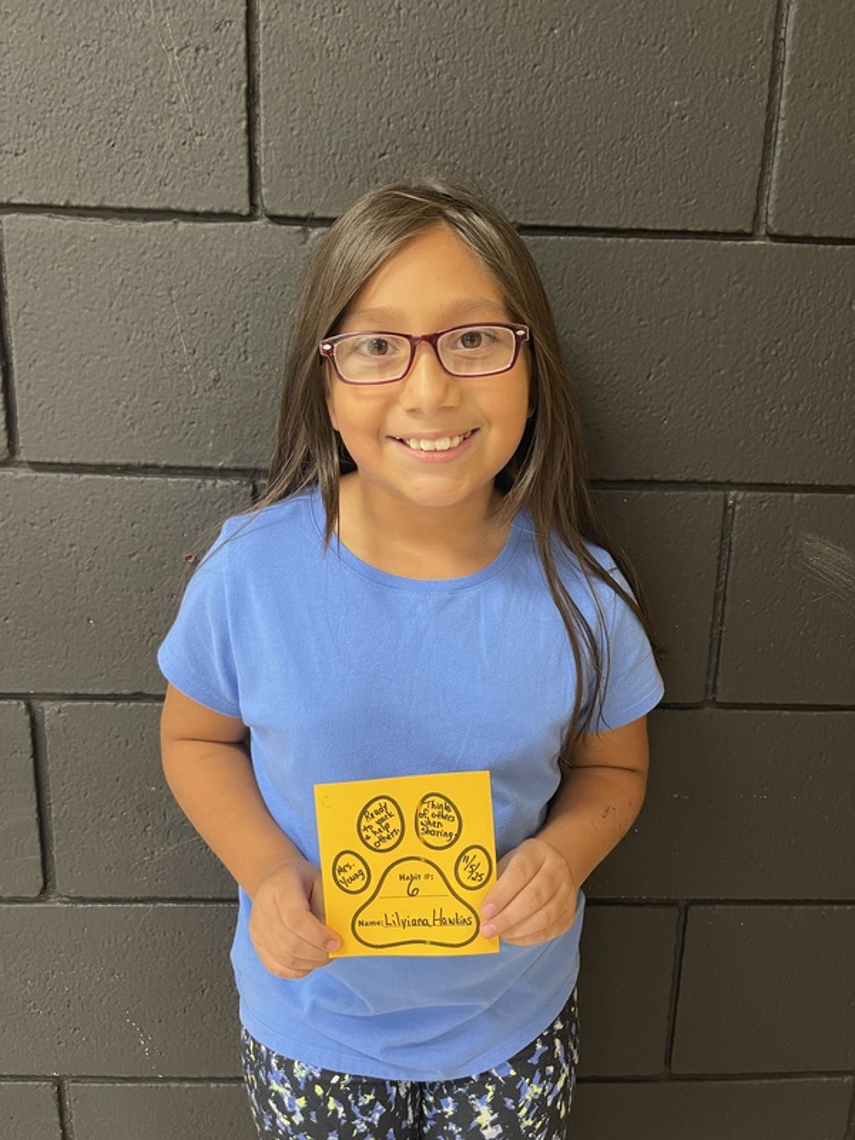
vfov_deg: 69.4
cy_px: 570
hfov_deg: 54.9
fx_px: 823
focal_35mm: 25
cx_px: 428
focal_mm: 5.1
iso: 250
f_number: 1.6
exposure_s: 1/60
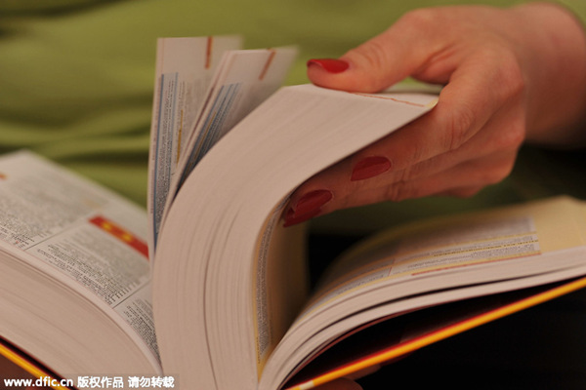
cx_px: 293
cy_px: 195
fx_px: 1709
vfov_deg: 13.0
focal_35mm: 105
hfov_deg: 19.5
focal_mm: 105
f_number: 5.6
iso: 200
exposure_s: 1/100
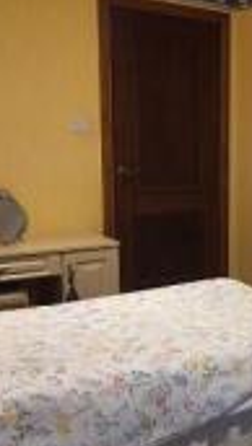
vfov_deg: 42.9
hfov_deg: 21.6
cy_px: 232
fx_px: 569
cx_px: 357
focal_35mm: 48
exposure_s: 1/50
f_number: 2.2
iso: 200
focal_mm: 2.2
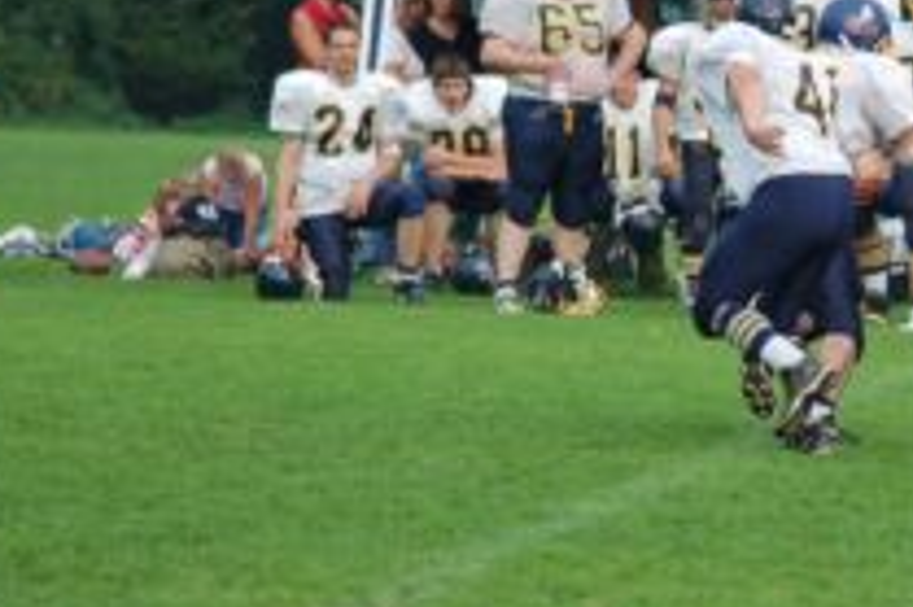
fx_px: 11101
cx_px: 714
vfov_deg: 3.1
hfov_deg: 4.7
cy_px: 275
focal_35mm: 438
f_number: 4.5
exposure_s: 1/800
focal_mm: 135
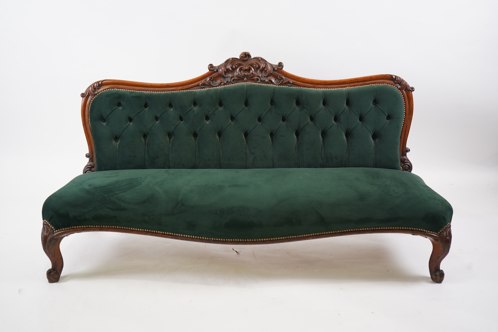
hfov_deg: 44.5
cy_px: 166
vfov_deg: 30.5
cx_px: 249
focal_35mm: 44
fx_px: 609
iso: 1000
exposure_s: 1/125
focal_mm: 44
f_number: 5
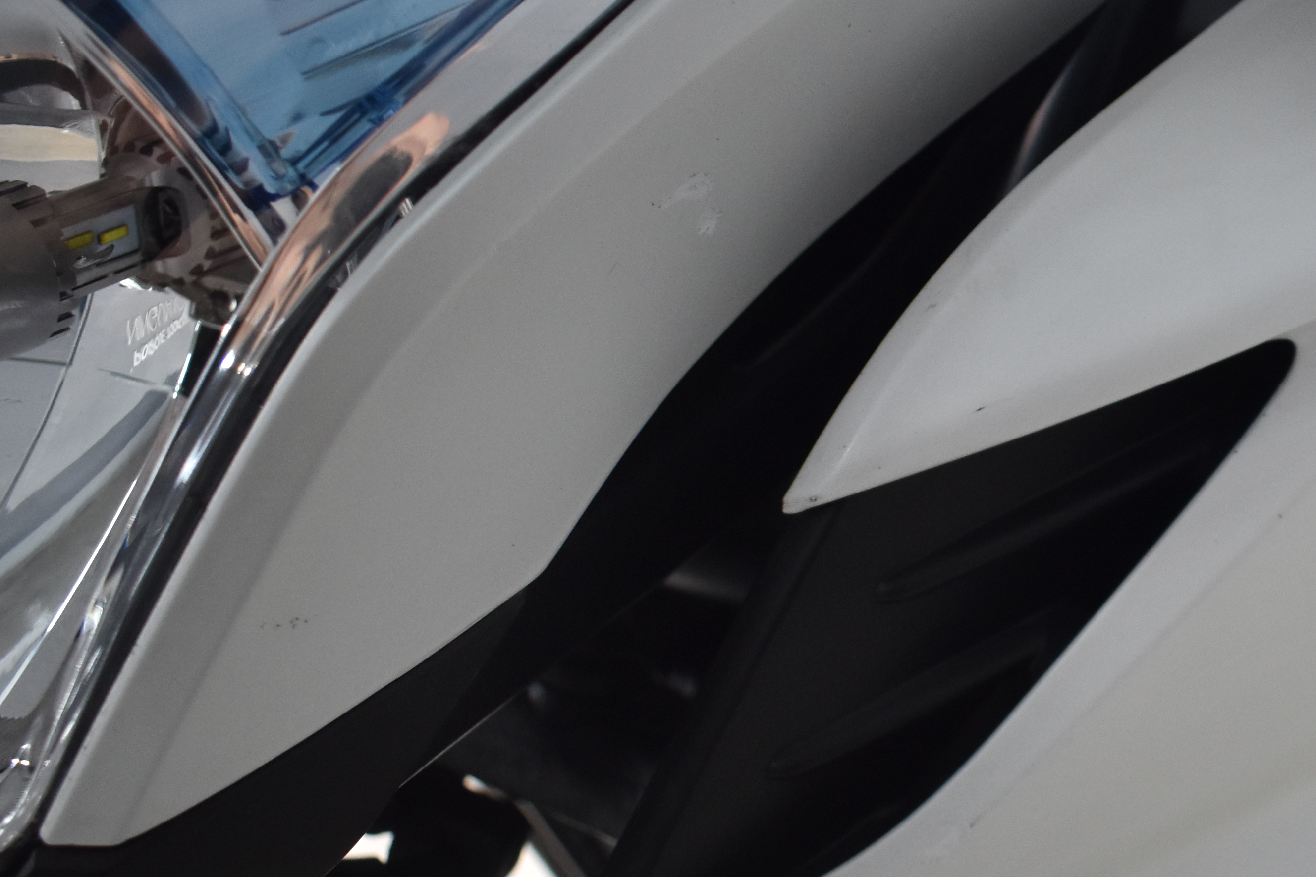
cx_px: 1321
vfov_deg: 22.2
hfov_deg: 30.5
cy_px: 500
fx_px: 2229
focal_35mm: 61
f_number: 3.5
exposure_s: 1/50
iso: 800
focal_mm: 18
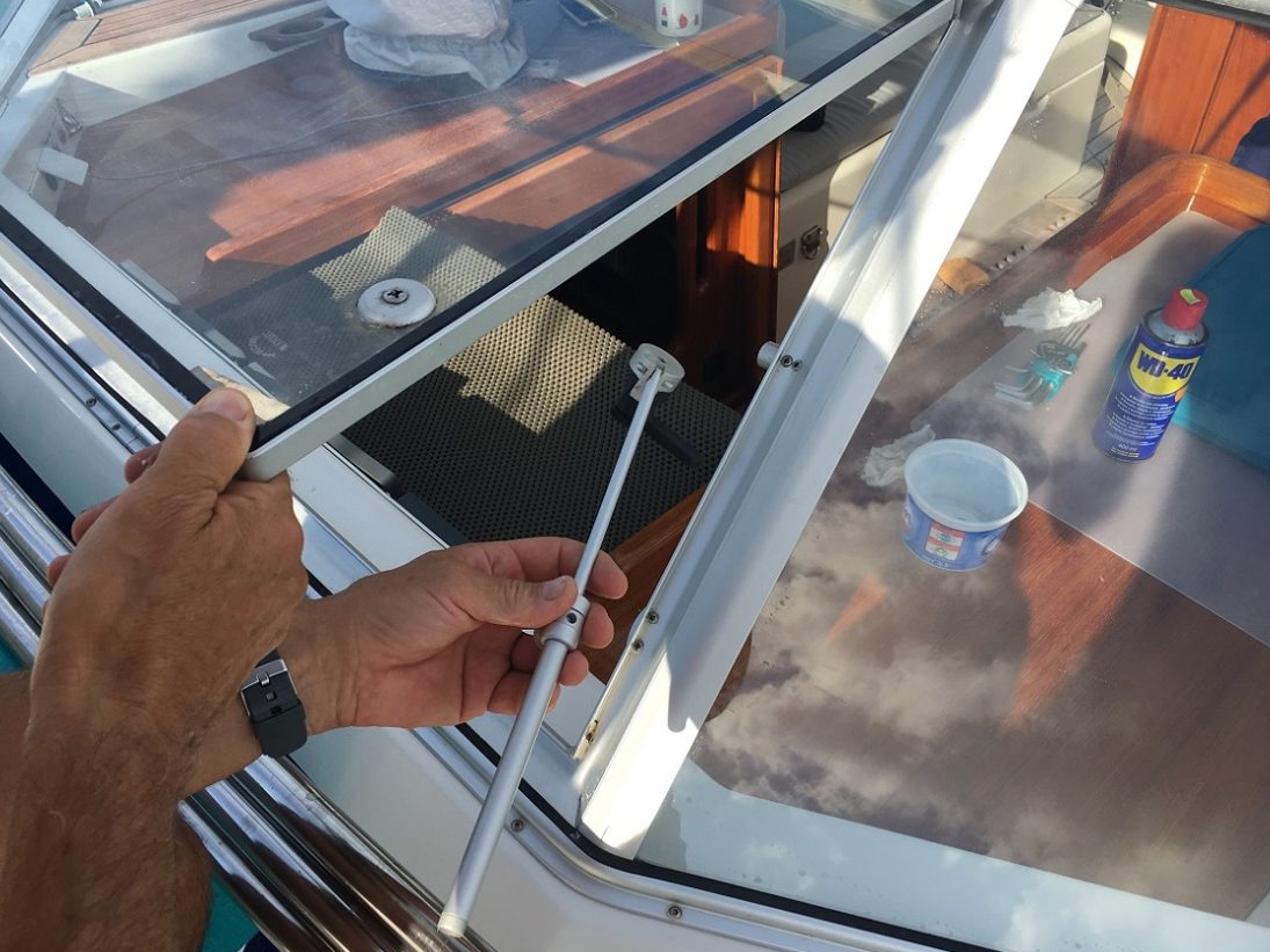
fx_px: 1137
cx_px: 604
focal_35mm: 31
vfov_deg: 45.4
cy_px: 456
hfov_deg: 58.3
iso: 25
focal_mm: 4.15
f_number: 2.2
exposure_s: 1/1026
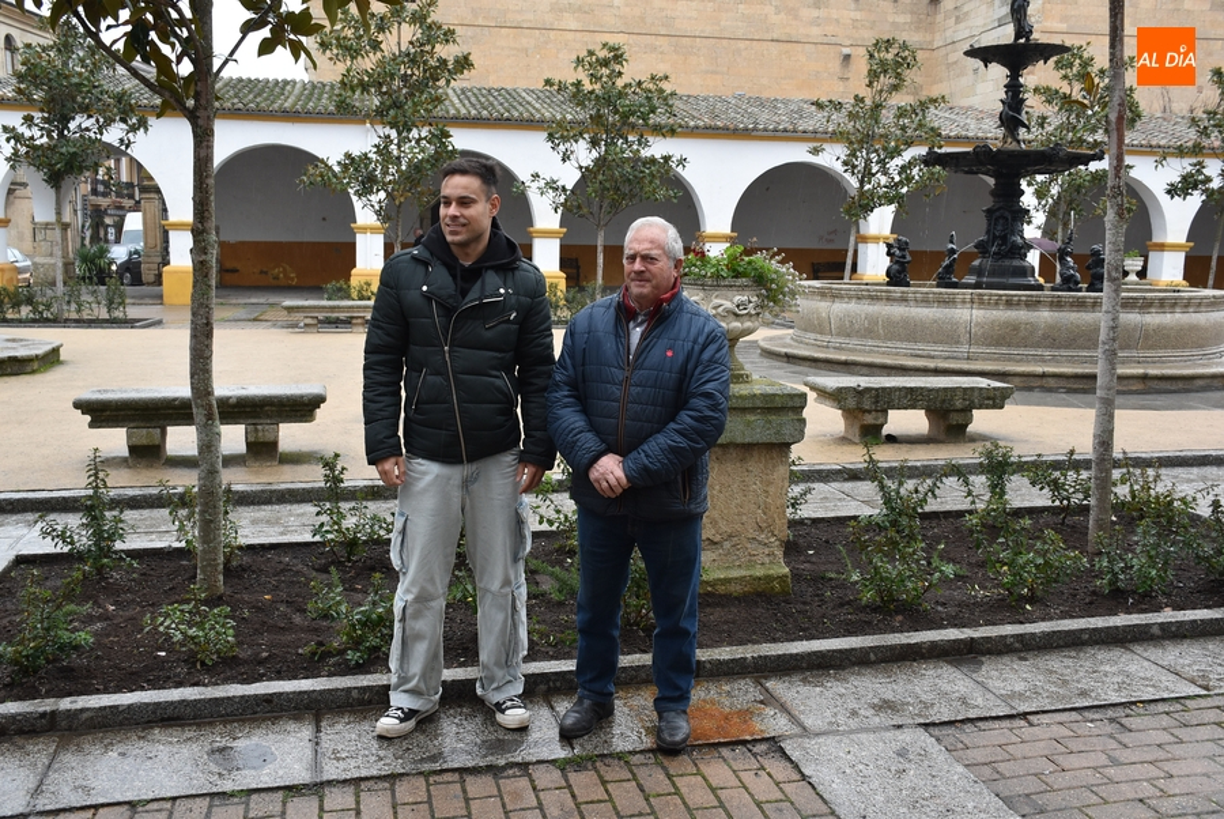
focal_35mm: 34
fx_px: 1174
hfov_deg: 55.1
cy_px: 410
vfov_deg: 38.4
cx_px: 612
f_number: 5
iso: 400
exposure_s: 1/100
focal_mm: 23
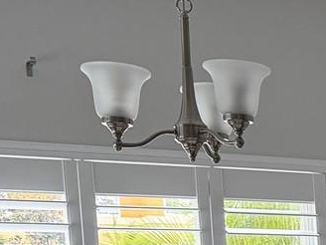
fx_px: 1102
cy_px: 453
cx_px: 626
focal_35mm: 117
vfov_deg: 11.6
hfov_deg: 14.4
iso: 160
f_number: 1.78
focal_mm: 6.76
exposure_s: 1/216
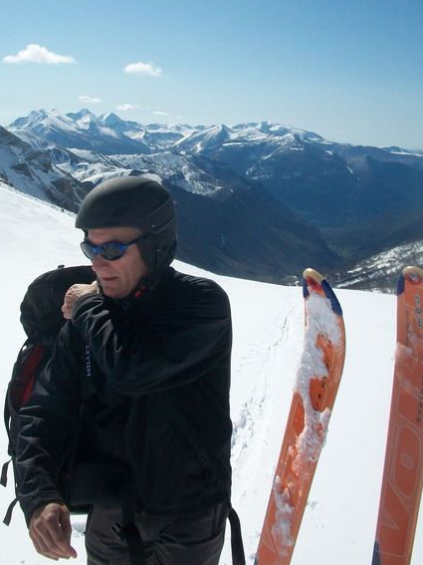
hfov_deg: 34.3
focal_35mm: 42
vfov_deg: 44.7
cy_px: 239
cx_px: 190
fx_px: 685
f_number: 5.5
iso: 80
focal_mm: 5.7
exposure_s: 1/1000
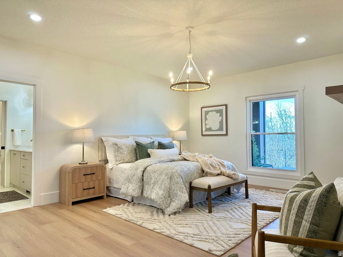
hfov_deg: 71.6
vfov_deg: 56.8
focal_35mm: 24
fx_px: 238
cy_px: 128
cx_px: 172
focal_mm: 6.86
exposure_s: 1/159
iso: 100
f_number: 1.78
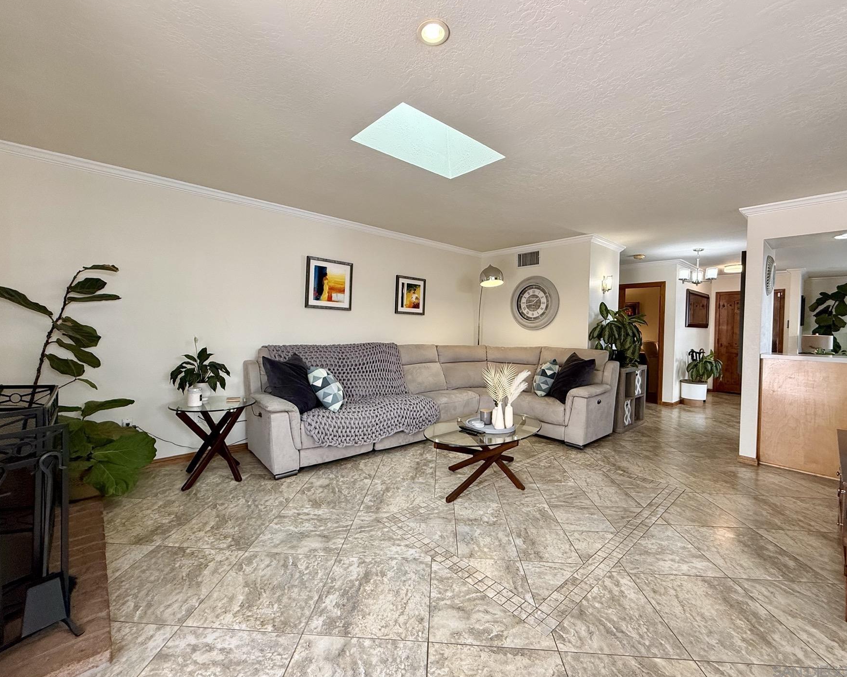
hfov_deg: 96.8
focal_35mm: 15
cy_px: 333
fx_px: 376
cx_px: 424
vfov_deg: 84.0
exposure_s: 1/120
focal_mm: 2.22
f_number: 2.2
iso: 200
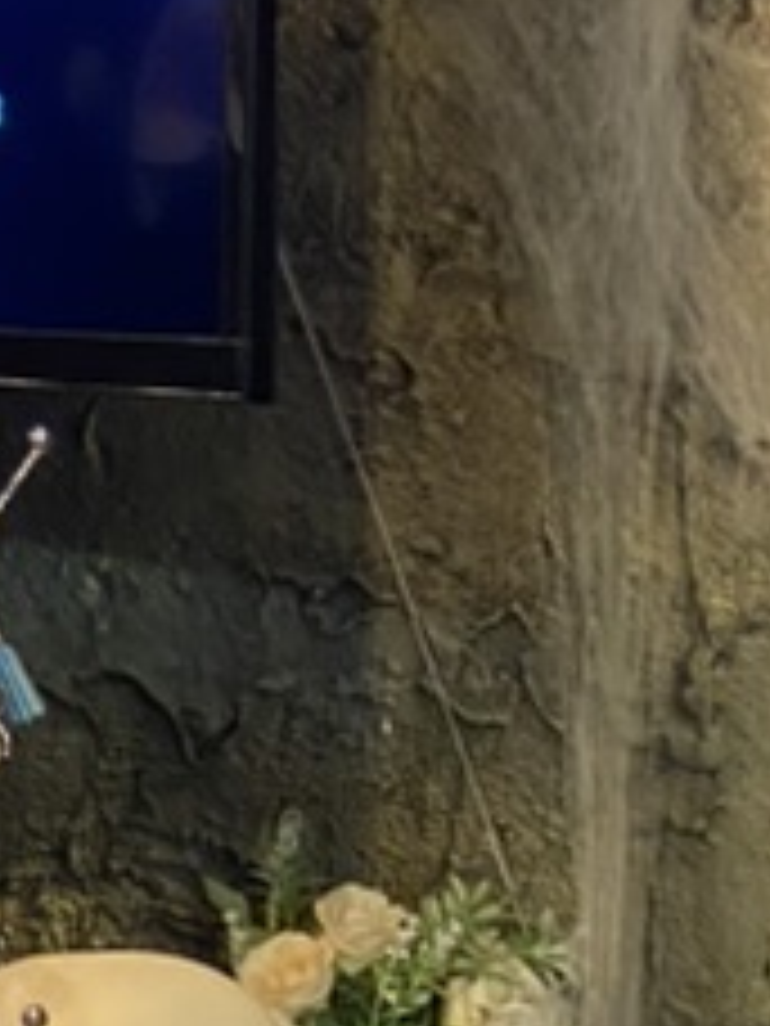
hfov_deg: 11.8
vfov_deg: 16.4
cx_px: -549
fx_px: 3470
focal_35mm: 117
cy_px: -90
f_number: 1.8
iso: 500
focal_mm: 4.25
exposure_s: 1/50
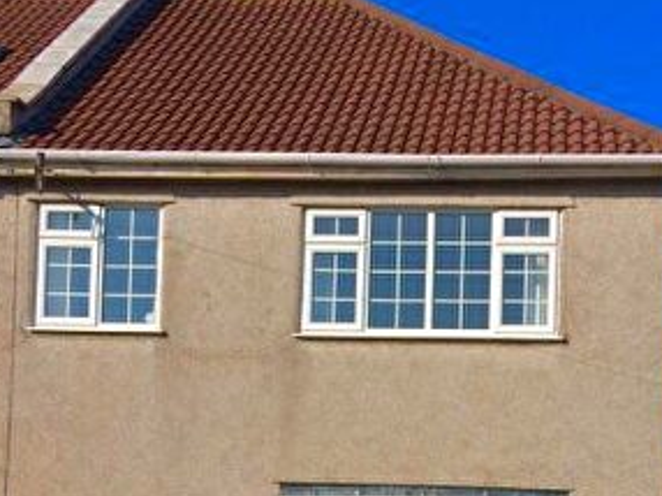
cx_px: 424
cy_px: 567
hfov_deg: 27.3
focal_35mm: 71
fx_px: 1357
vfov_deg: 19.7
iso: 32
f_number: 2.2
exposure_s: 1/2740
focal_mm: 4.15
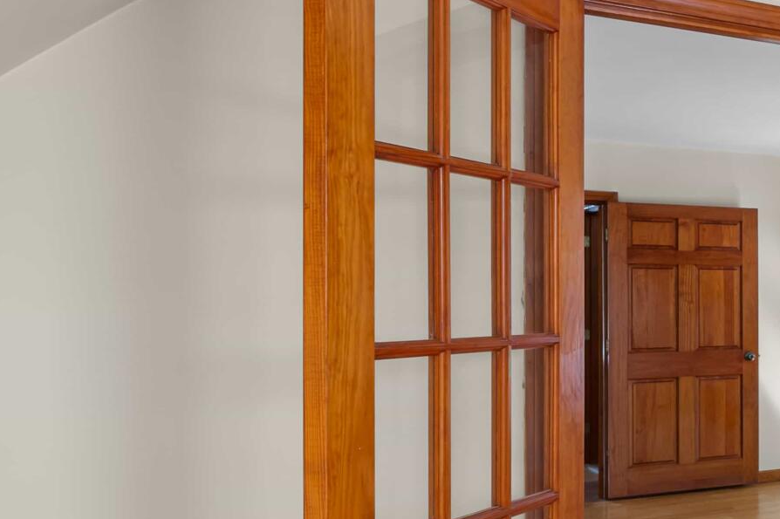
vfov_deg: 28.5
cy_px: 325
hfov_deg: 25.2
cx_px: 1285
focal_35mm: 47
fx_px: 1018
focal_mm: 14
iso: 800
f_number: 8
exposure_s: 1/30
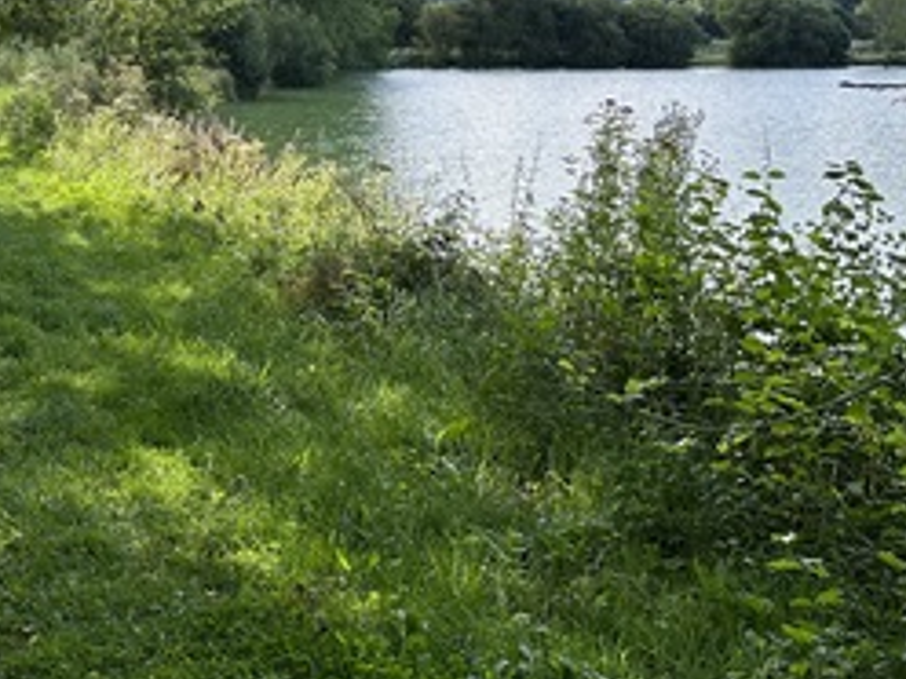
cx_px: 77
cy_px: 84
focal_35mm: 58
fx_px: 1518
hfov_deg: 31.5
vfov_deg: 24.6
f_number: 1.78
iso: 80
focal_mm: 6.86
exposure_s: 1/971
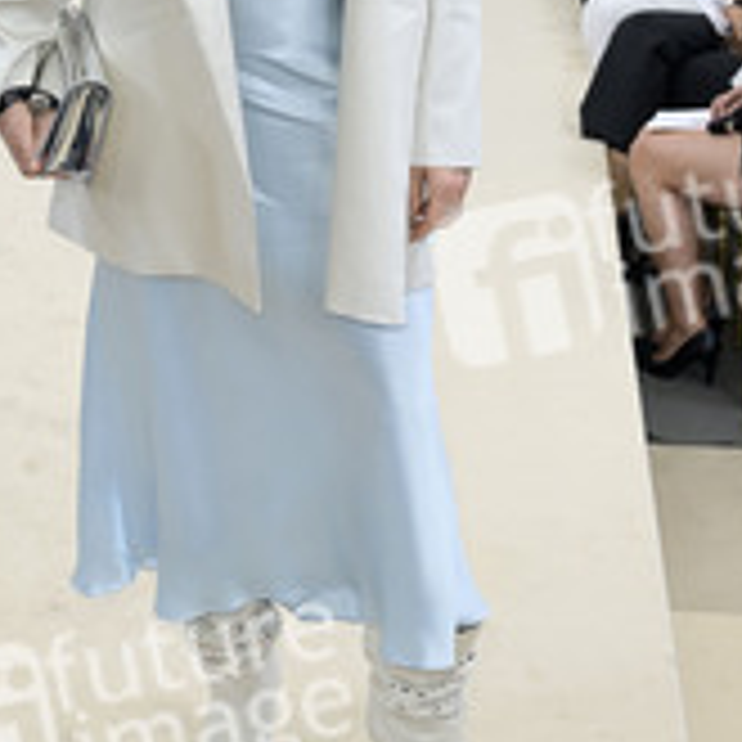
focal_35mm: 72
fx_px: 1746
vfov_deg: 23.2
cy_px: 36
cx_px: 252
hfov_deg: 23.9
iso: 640
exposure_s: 1/250
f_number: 5.6
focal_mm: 35
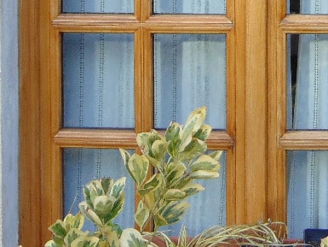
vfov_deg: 11.1
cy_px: -50
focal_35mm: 131
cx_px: 251
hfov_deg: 15.0
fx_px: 1242
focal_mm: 6.3
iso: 80
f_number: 3.2
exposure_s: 1/250
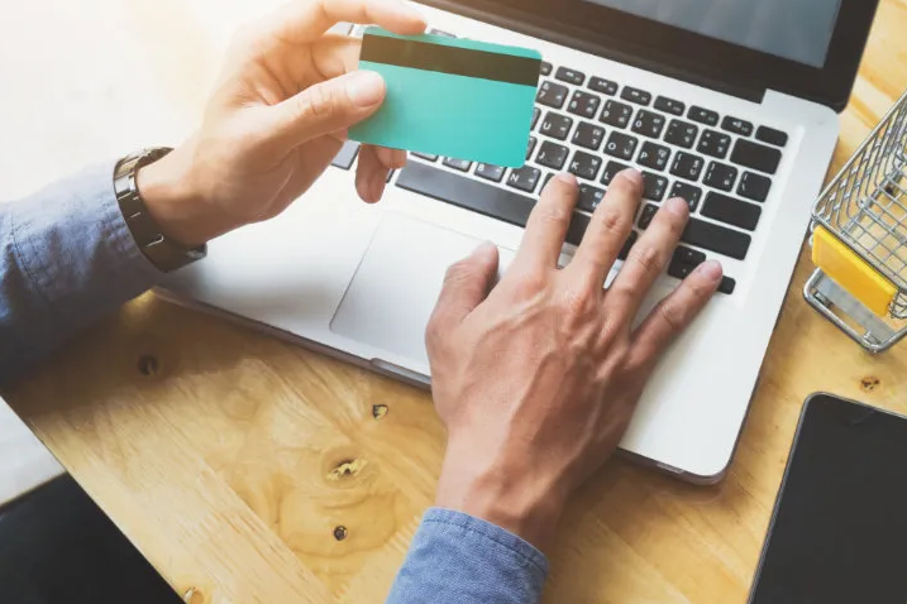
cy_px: 238
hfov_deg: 36.7
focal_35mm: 54
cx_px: 553
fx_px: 1360
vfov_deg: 25.0
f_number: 4.5
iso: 400
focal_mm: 28.9
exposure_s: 1/180
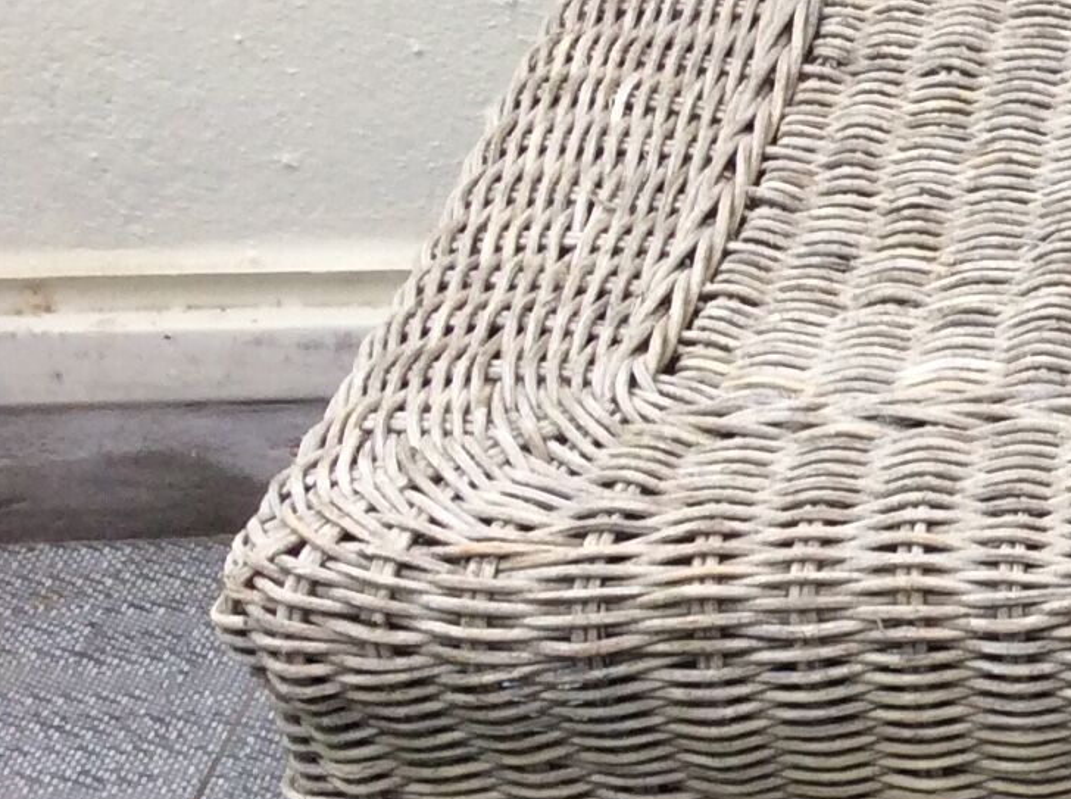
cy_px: 503
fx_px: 3520
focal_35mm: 114
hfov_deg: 15.1
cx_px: 1901
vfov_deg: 12.9
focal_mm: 3.3
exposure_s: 1/136
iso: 32
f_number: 2.4
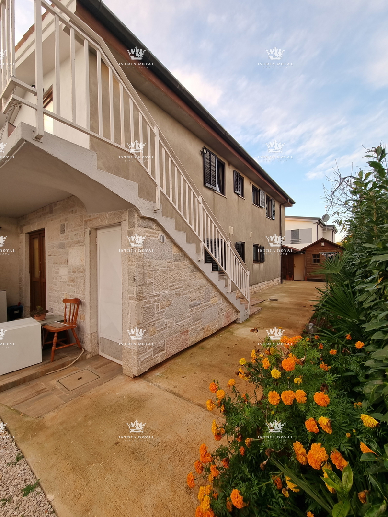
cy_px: 258
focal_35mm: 13
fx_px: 194
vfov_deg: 106.2
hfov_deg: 89.9
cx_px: 194
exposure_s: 1/100
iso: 50
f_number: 2.2
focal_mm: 2.2
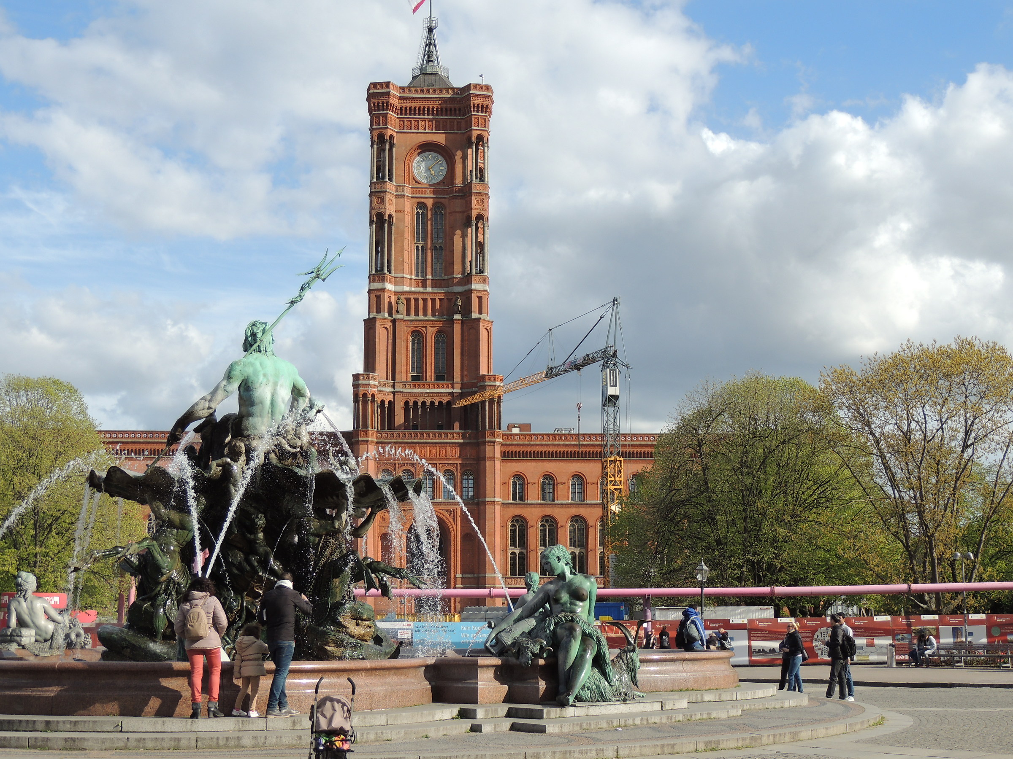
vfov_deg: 30.9
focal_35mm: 47
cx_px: 506
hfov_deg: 40.4
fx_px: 1375
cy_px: 380
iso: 100
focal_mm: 8.3
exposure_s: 1/800
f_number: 3.5
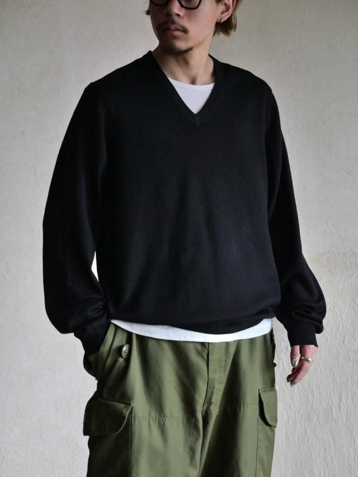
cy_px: 238
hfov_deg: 14.2
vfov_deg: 18.9
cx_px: 179
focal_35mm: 104
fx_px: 1434
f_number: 4
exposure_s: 1/125
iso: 1600
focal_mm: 52
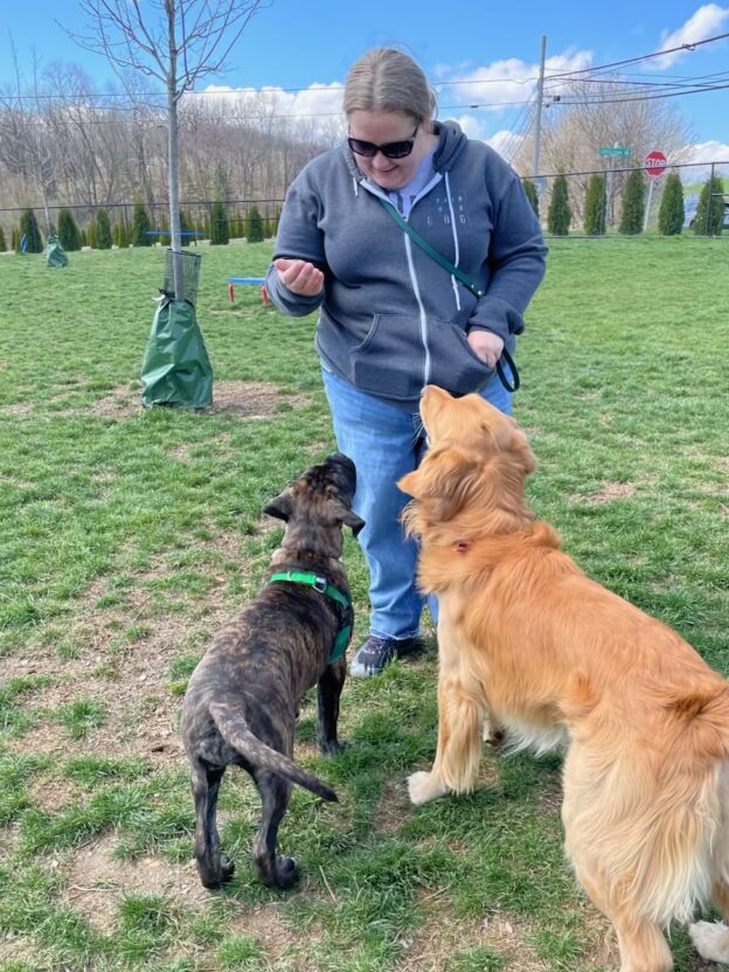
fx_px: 899
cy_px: 523
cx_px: 412
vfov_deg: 56.8
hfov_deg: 44.1
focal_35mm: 32
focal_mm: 4.2
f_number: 1.6
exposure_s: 1/861
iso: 32
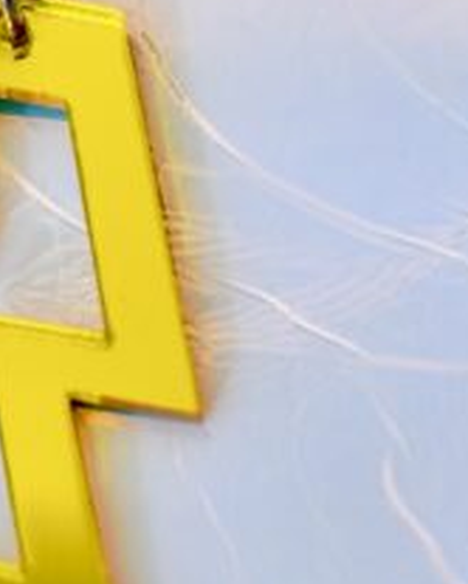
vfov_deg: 8.4
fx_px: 3976
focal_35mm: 230
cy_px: 233
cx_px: -355
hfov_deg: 6.6
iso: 160
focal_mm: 35
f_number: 4
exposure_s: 1/2500
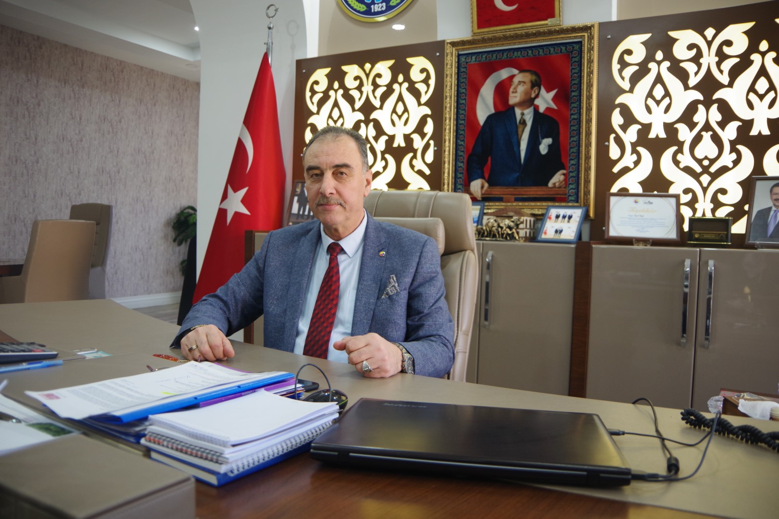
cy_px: 260
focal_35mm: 27
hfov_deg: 67.4
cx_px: 390
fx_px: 584
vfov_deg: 47.9
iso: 800
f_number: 3.5
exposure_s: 1/40
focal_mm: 18
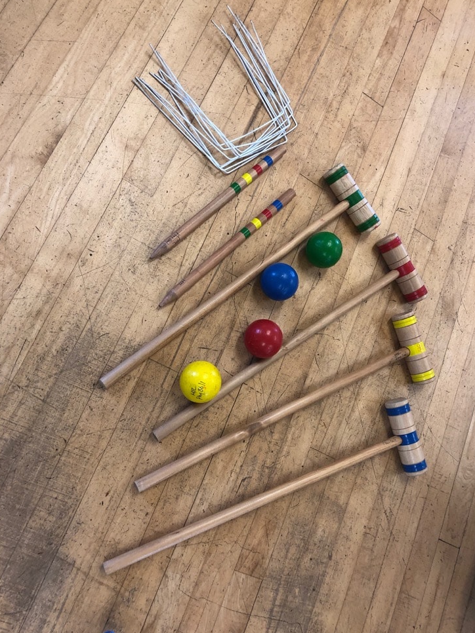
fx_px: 531
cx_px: 239
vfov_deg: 61.7
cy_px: 316
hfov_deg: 48.2
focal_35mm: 29
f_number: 1.8
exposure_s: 1/33
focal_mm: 4
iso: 32
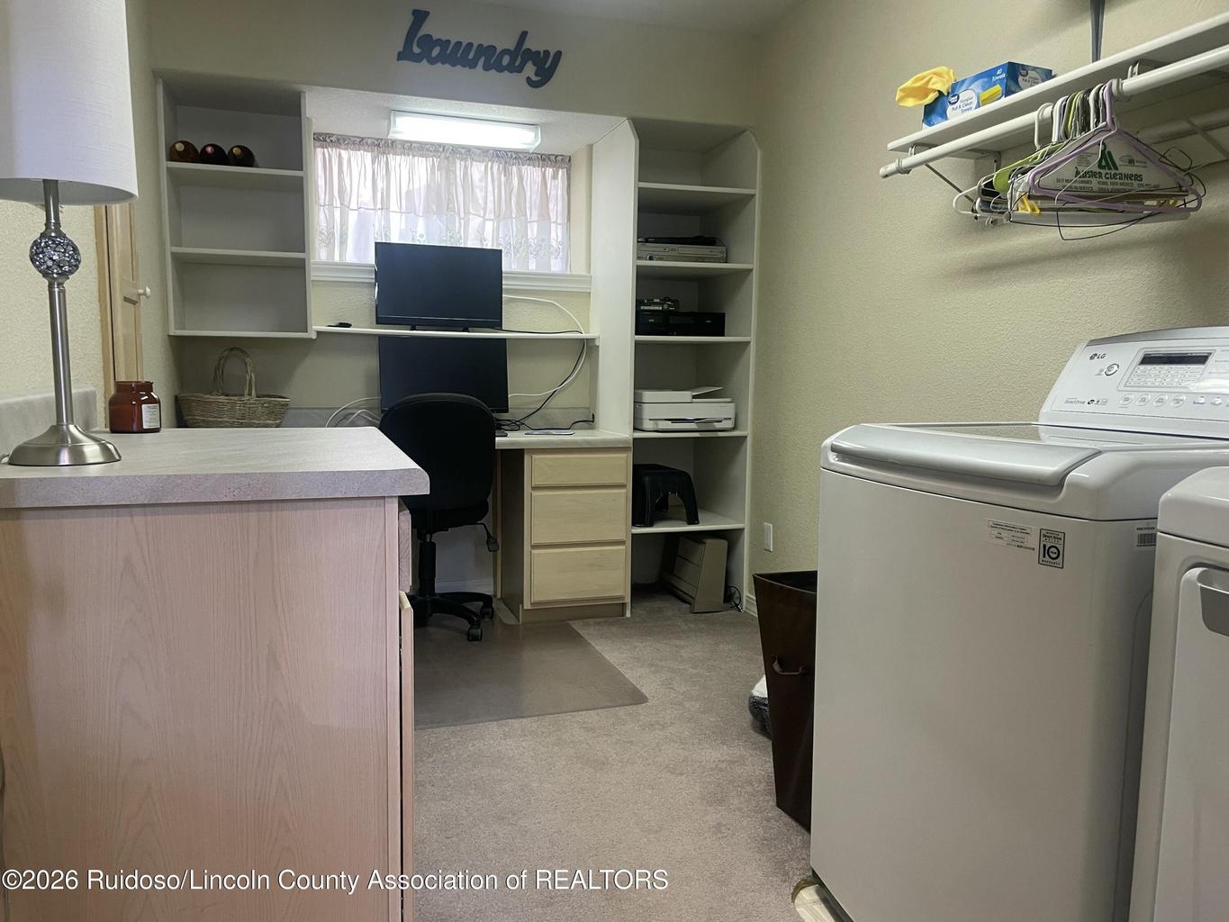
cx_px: 614
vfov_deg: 53.1
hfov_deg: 67.3
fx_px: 923
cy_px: 461
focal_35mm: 26
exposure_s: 1/60
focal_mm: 4.2
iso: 125
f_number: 1.6
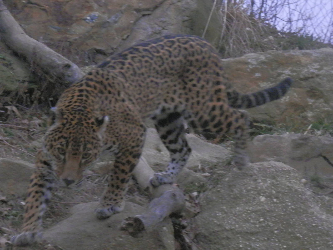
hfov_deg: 9.7
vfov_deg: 7.3
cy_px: 125
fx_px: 1962
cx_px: 166
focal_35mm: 204
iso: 800
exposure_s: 1/250
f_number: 5.9
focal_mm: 36.5
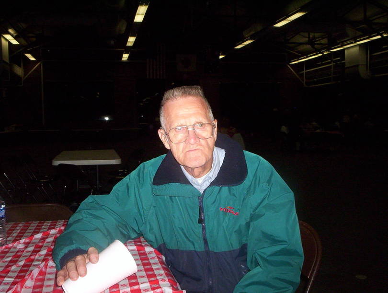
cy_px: 146
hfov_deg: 48.9
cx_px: 194
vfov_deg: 37.8
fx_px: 427
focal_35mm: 38
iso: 140
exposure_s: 1/60
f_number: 4.5
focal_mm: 4.99
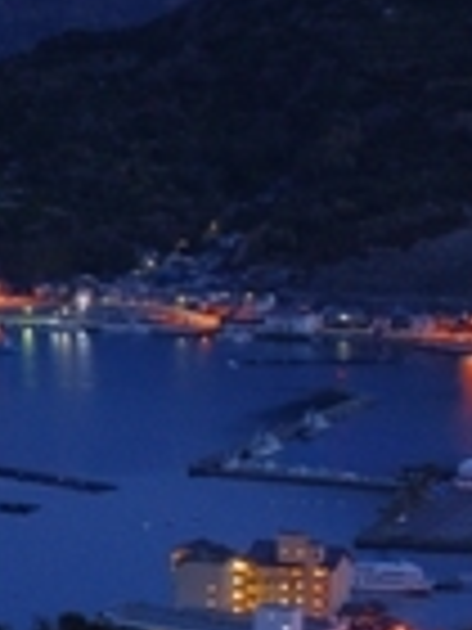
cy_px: 313
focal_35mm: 154
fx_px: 2800
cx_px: -706
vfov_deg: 12.8
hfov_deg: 8.7
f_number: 8
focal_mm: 35
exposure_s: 20
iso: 200
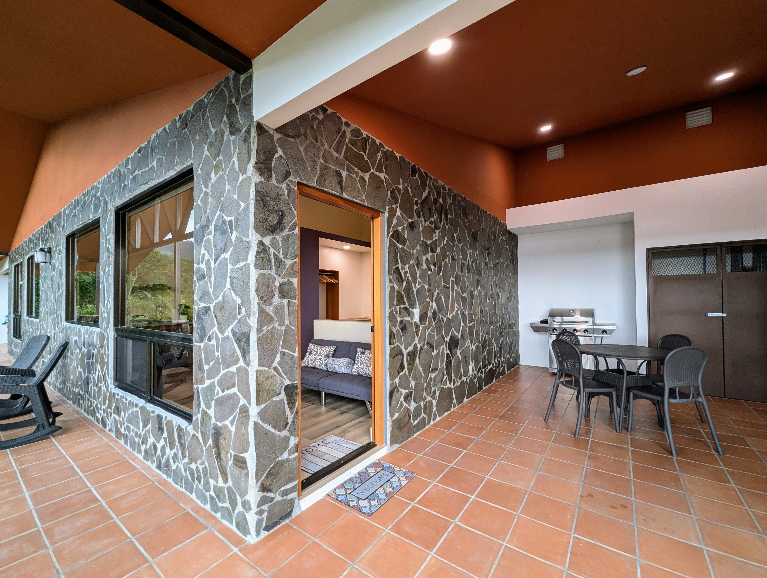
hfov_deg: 106.1
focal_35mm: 13
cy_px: 289
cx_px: 384
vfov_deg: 90.1
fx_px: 288
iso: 54
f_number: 2.2
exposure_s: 1/24
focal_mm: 1.95
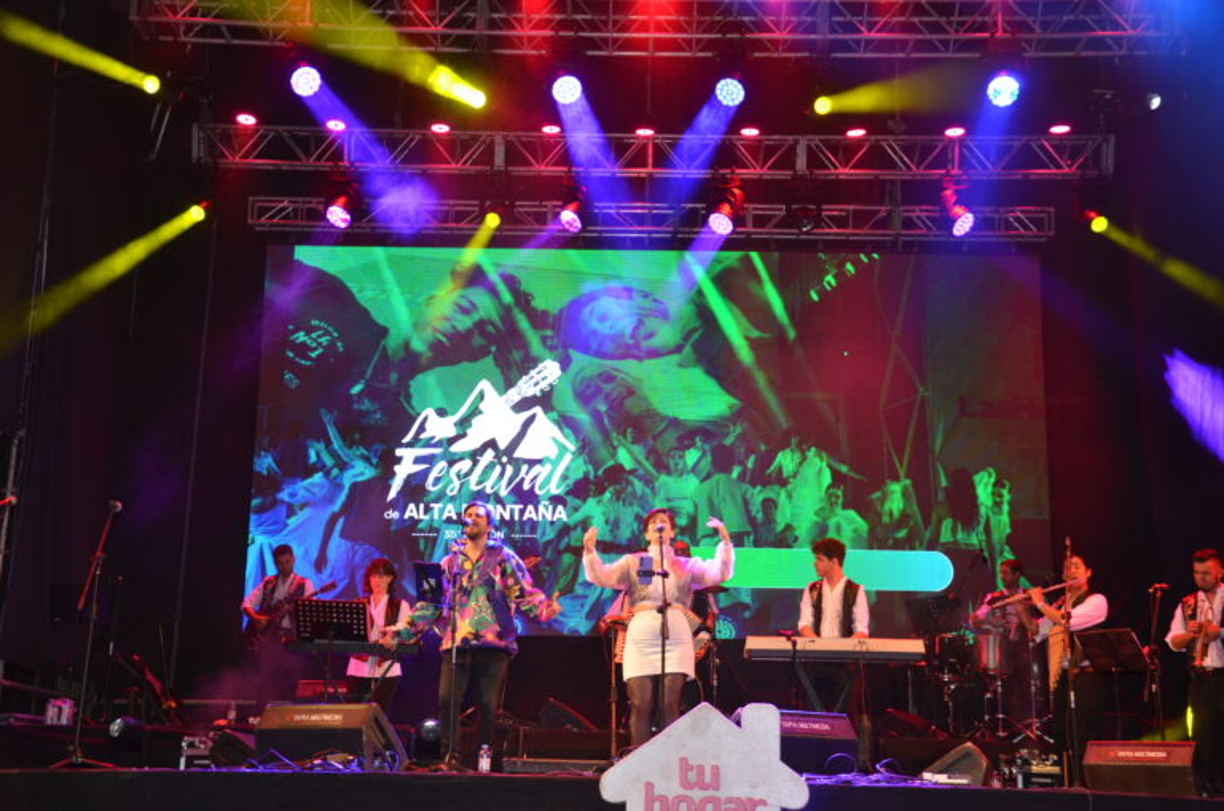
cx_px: 612
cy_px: 406
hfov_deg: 41.2
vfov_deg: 28.0
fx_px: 1629
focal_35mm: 48
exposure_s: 1/60
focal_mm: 32
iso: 450
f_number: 4.2
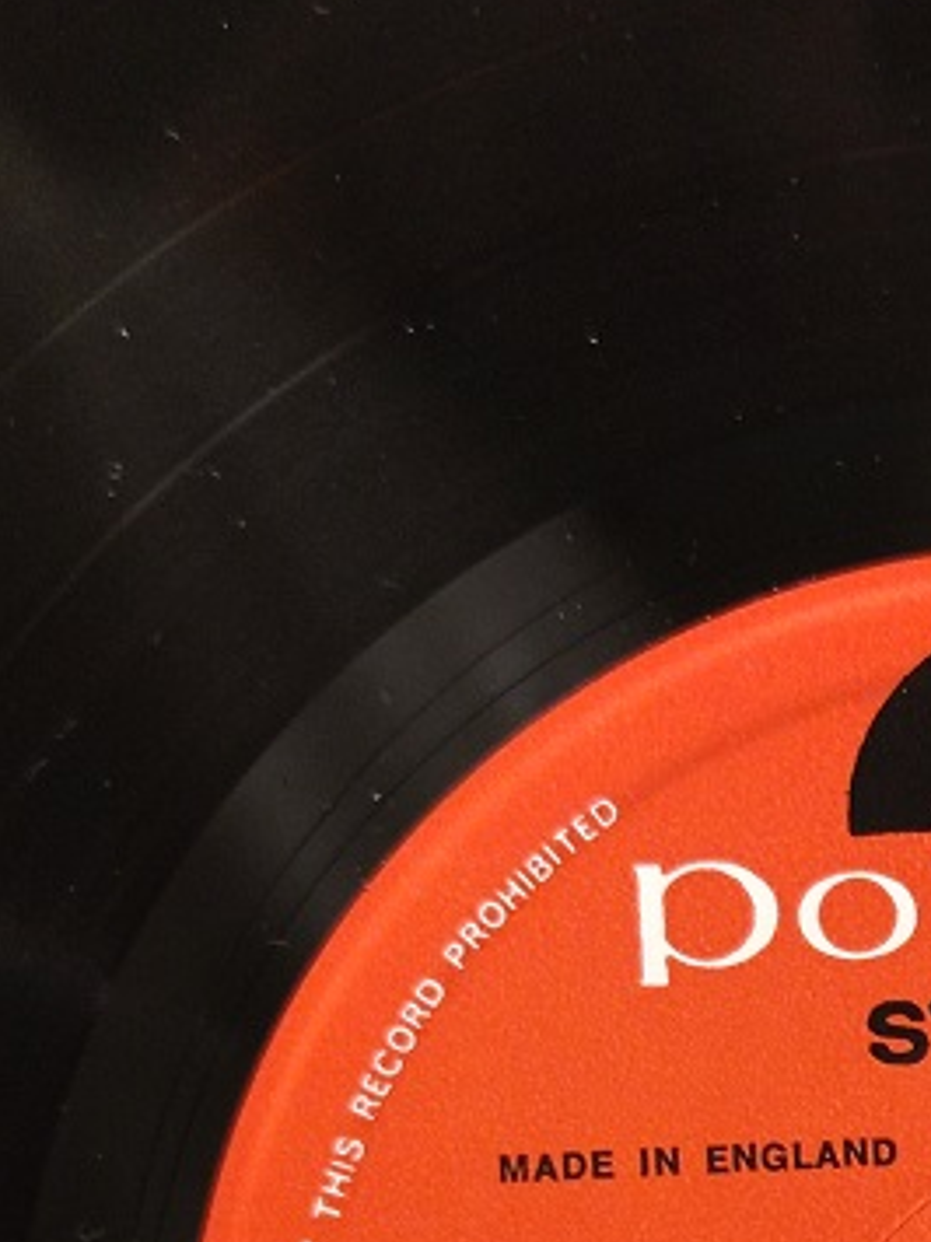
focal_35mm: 107
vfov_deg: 17.8
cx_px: 1036
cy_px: 1336
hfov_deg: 13.5
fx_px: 3839
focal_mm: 6.72
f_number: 1.69
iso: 732
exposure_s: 1/60
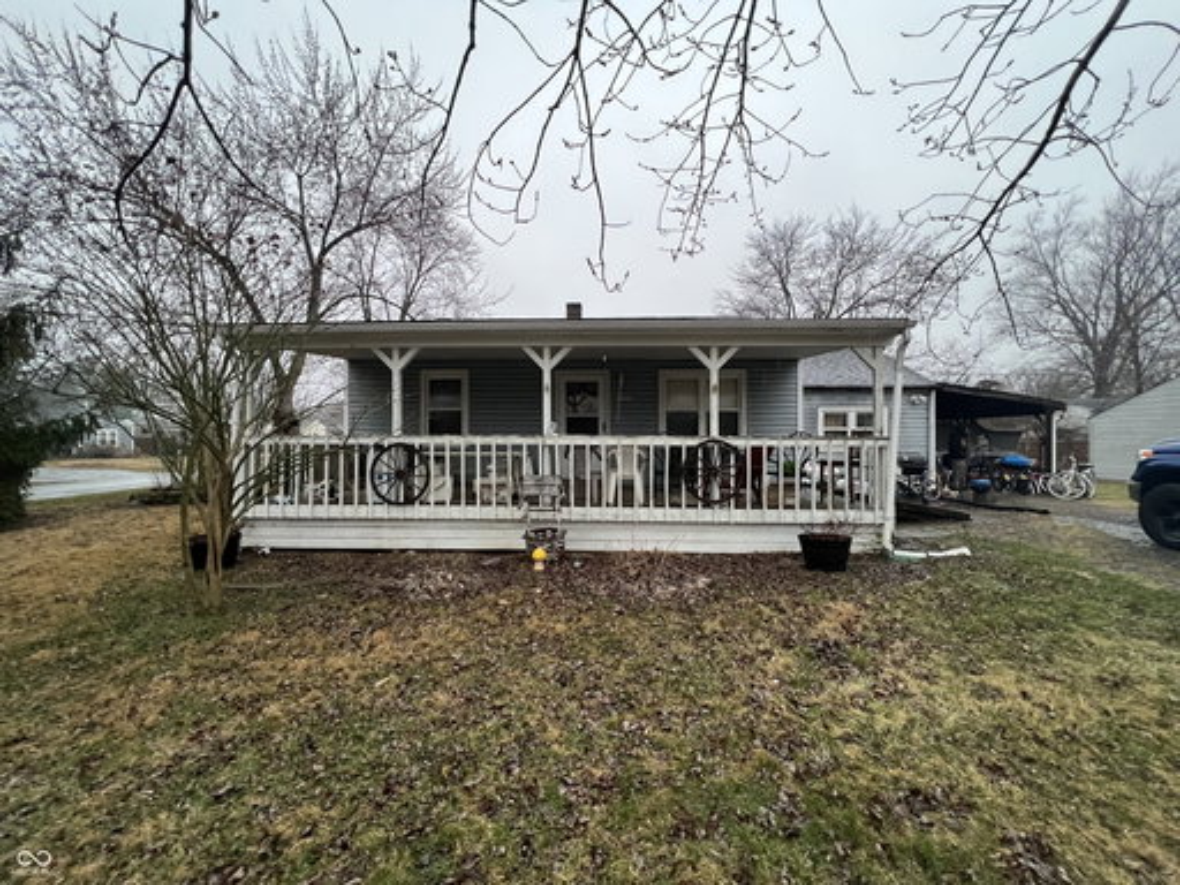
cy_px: 442
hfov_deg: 106.2
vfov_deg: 89.9
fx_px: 443
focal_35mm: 13
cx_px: 590
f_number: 1.8
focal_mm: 1.57
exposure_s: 1/60
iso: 250
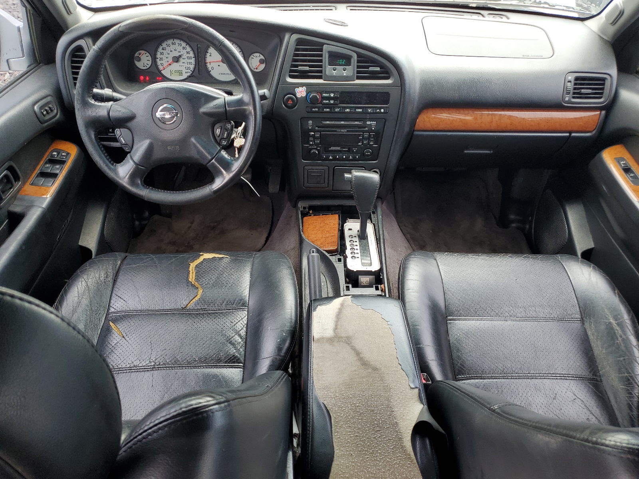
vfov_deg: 53.1
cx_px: 320
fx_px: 480
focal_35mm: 26
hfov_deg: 67.3
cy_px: 240
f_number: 1.5
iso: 50
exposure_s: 1/130
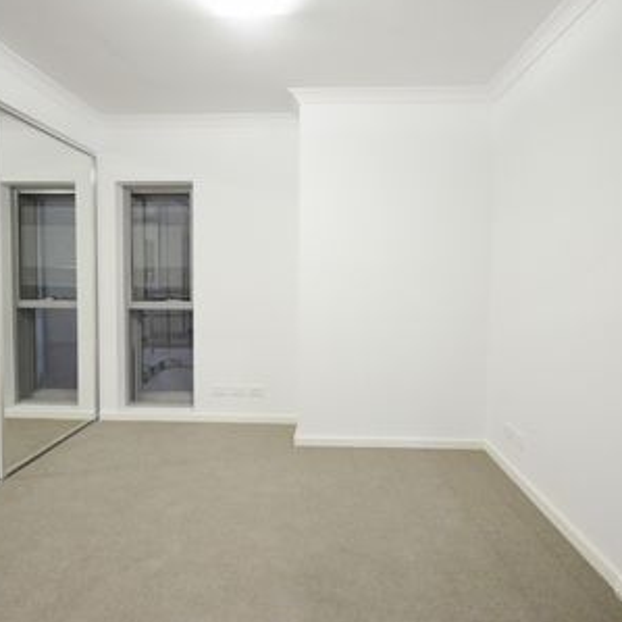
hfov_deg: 74.8
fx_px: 407
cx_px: 293
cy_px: 299
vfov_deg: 74.8
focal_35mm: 20
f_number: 4
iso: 1400
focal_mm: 10
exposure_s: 1/60
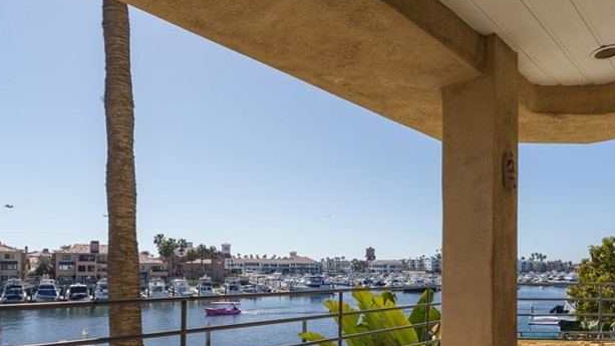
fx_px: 457
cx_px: 329
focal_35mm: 28
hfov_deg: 67.8
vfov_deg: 40.2
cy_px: 266
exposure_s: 1/800
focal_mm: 16
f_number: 11
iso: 100
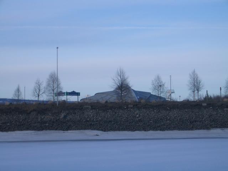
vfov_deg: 14.1
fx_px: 692
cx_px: 114
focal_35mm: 105
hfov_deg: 18.7
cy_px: 86
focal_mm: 17.4
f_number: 4.8
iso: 50
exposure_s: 1/250
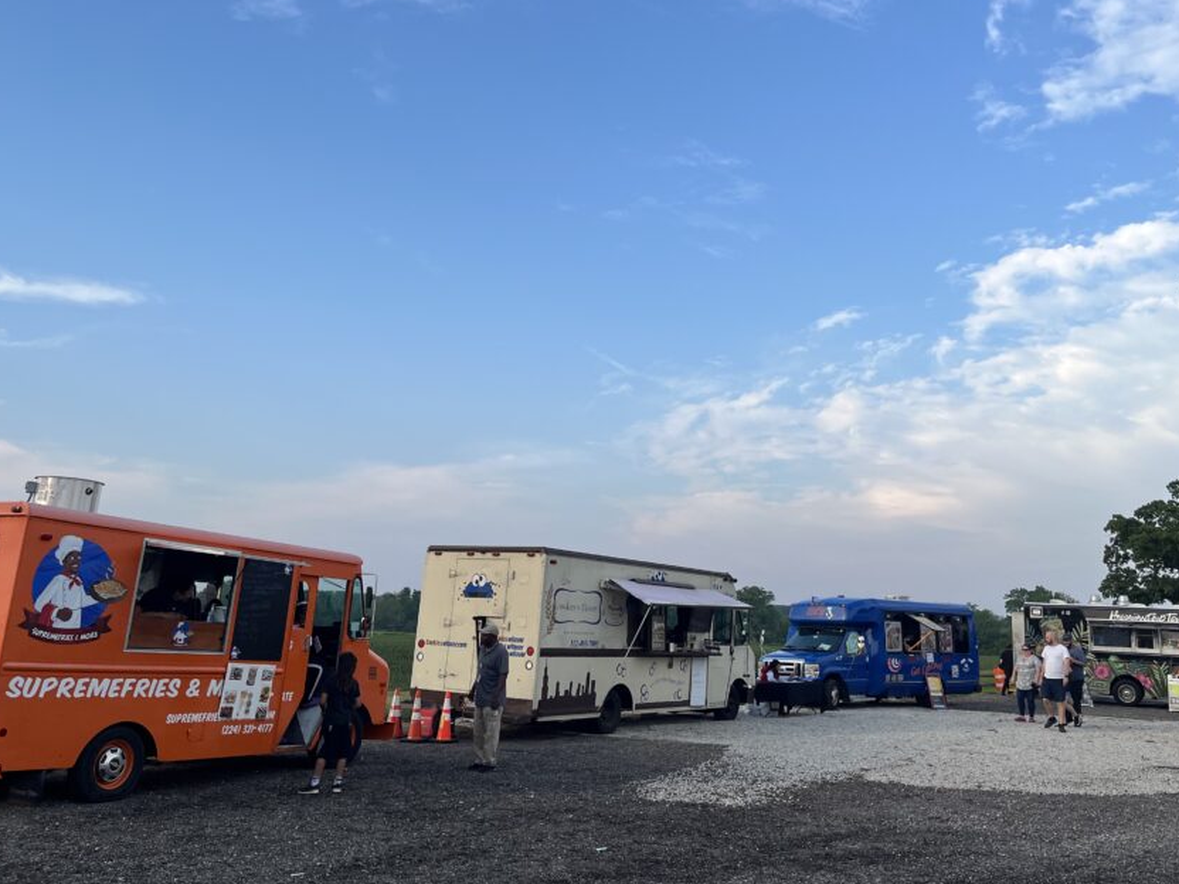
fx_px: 1090
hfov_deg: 56.5
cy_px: 363
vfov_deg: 44.0
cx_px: 687
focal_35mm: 32
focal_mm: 5.1
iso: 50
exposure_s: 1/1748
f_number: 1.6
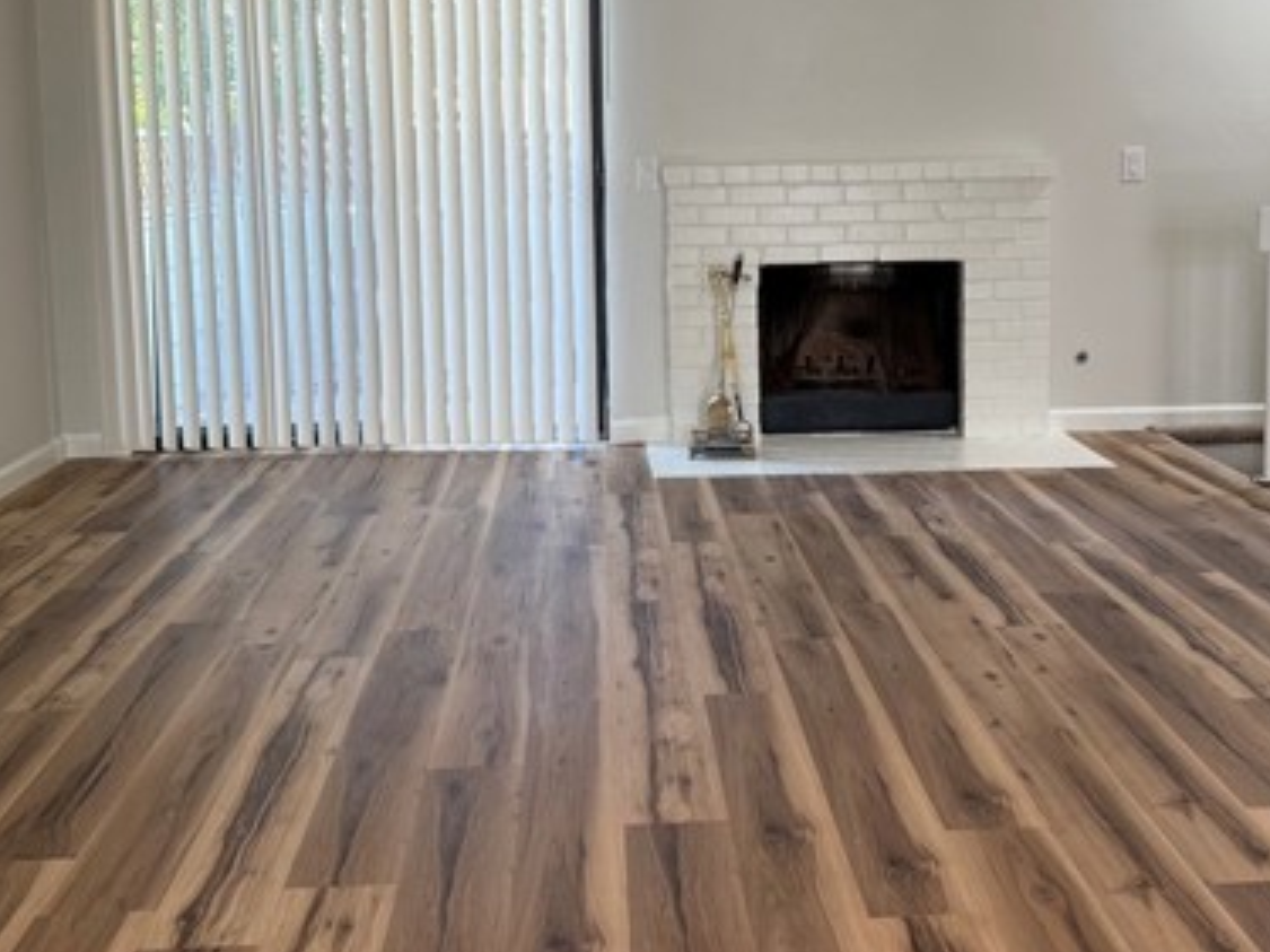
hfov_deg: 45.7
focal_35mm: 41
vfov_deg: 34.7
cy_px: 302
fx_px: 1504
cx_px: 698
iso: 160
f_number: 1.78
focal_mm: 6.76
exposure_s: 1/120
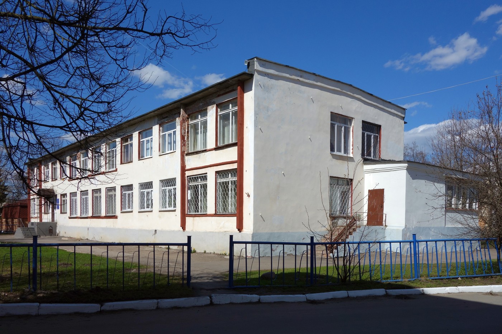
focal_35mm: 28
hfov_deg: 65.5
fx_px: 390
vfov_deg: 46.4
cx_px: 251
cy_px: 167
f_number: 7.1
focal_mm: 10.4
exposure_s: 1/800
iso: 125
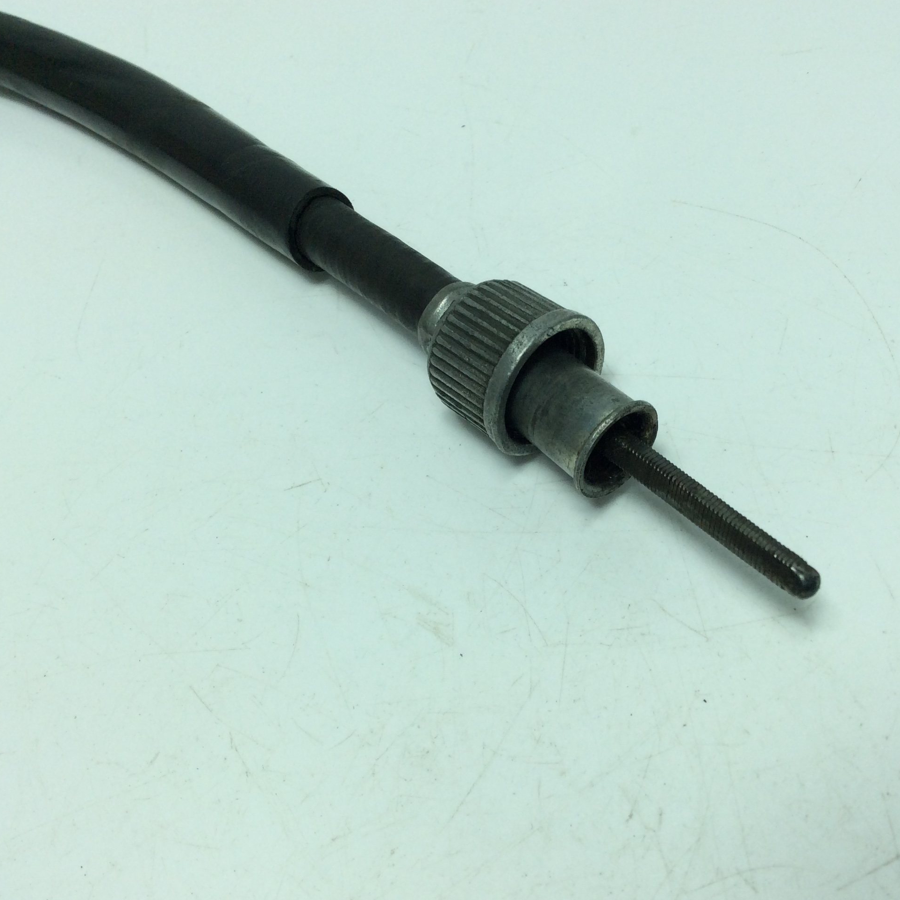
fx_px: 1118
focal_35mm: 38
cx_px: 481
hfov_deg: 43.8
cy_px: 450
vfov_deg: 43.9
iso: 32
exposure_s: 1/673
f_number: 2.4
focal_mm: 3.3
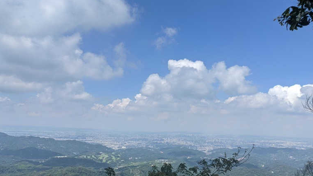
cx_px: 161
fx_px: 257
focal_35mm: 31
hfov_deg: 62.6
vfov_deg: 37.4
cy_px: 116
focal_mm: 4.38
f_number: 1.73
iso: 65
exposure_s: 1/4673
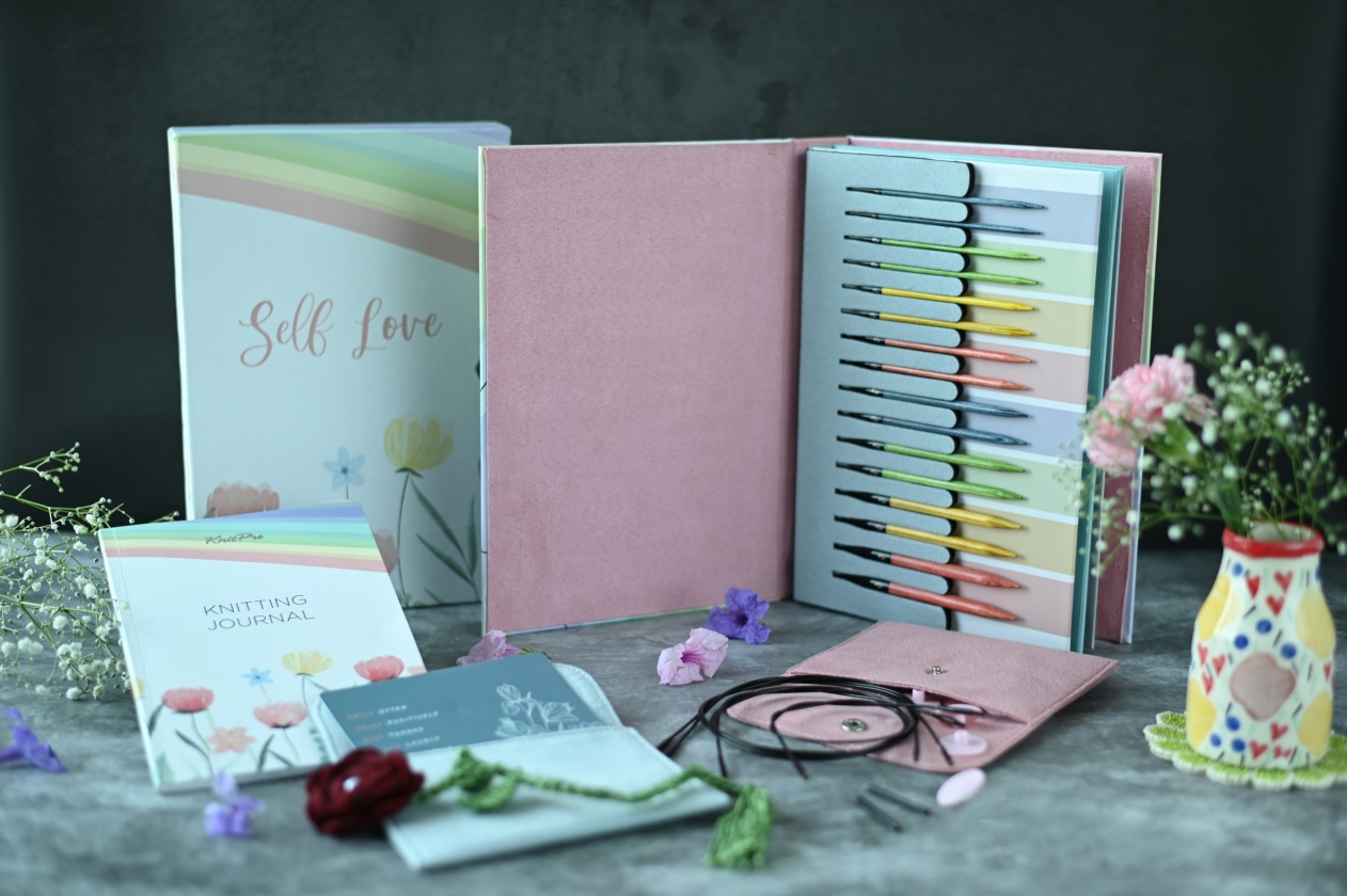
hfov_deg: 39.6
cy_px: 448
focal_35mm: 50
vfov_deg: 27.0
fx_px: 1870
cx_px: 674
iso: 100
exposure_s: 1/100
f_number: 2.2
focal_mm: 50
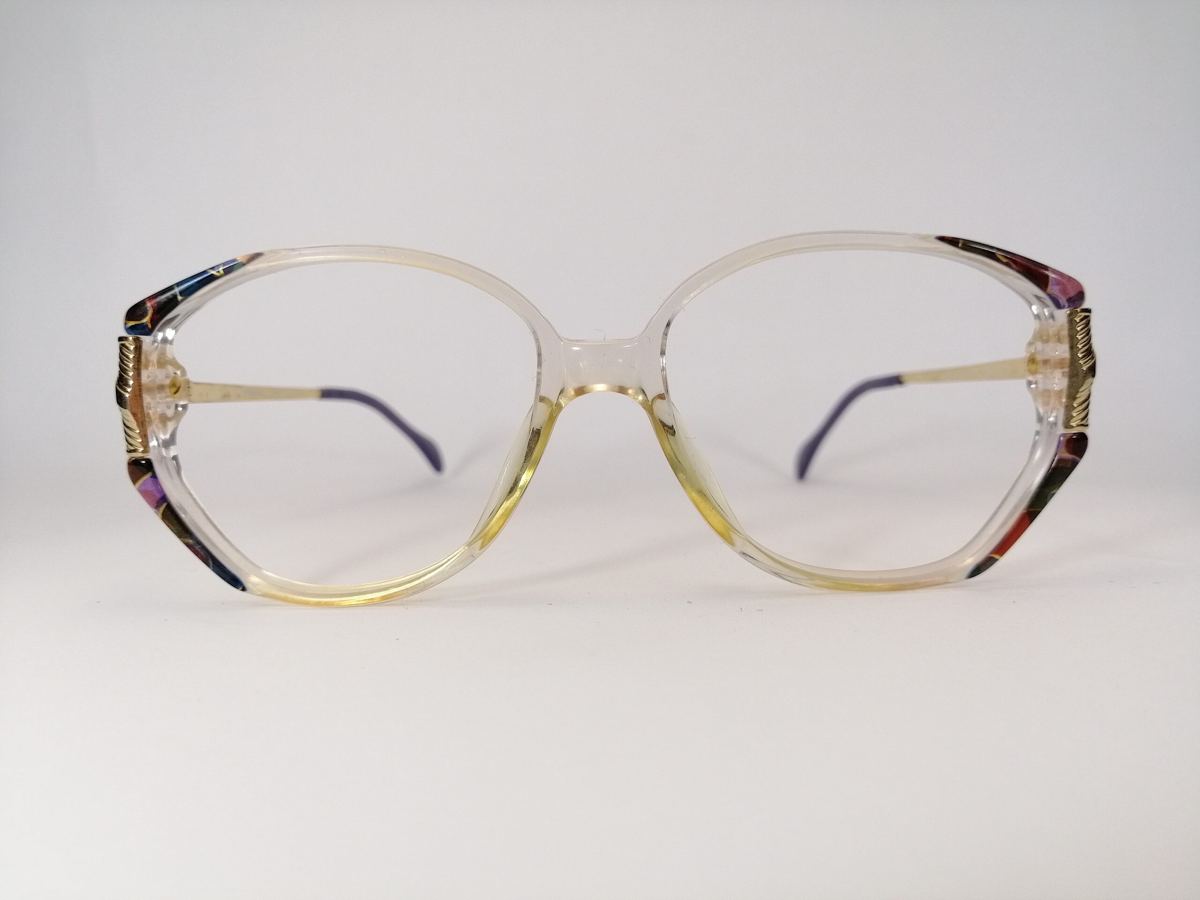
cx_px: 600
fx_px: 936
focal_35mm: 27
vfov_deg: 51.4
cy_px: 450
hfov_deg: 65.3
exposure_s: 1/155
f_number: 1.8
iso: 50
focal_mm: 3.95
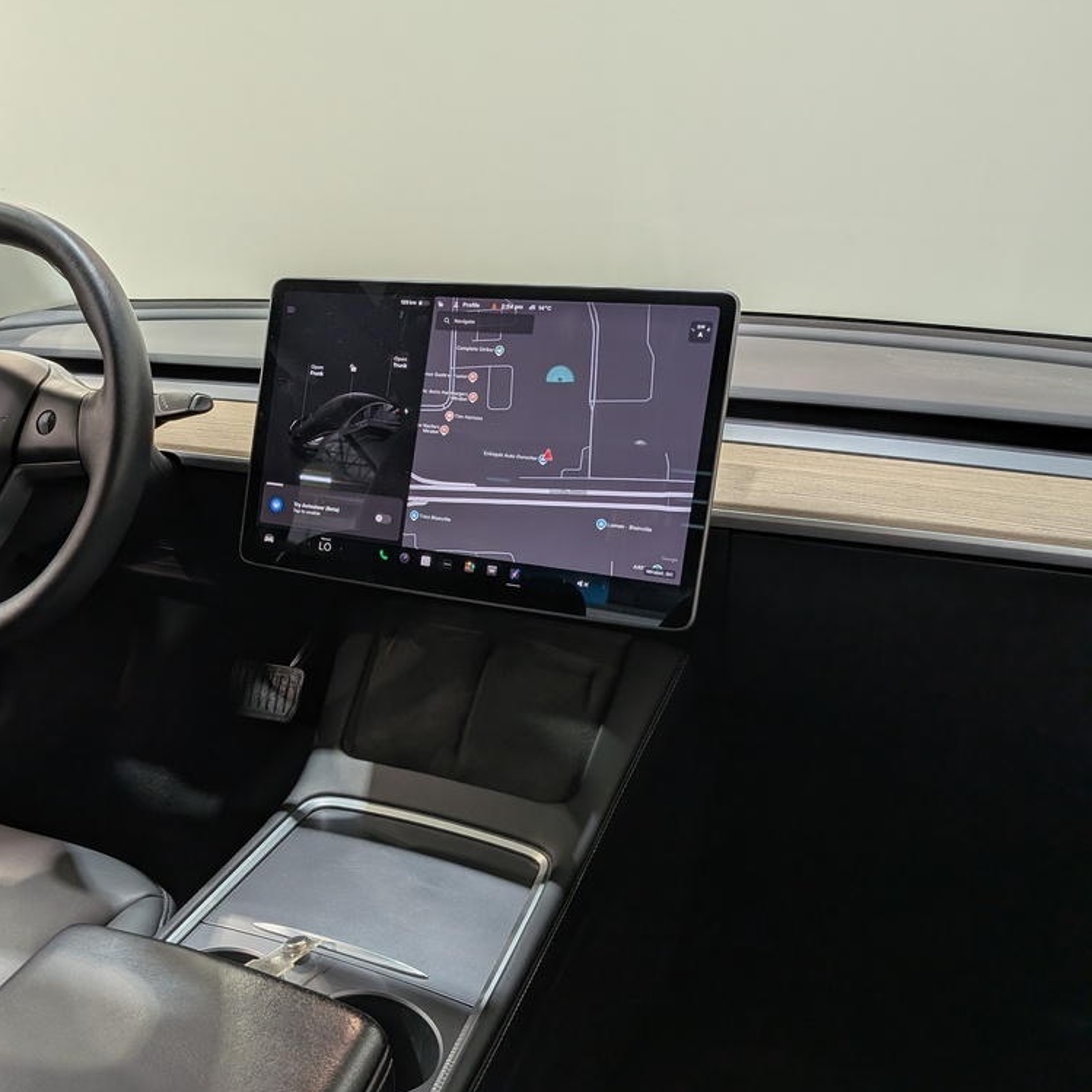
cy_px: 550
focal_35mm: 29
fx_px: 1035
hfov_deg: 54.3
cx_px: 348
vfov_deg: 55.6
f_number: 1.7
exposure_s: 1/123
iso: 29
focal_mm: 4.53
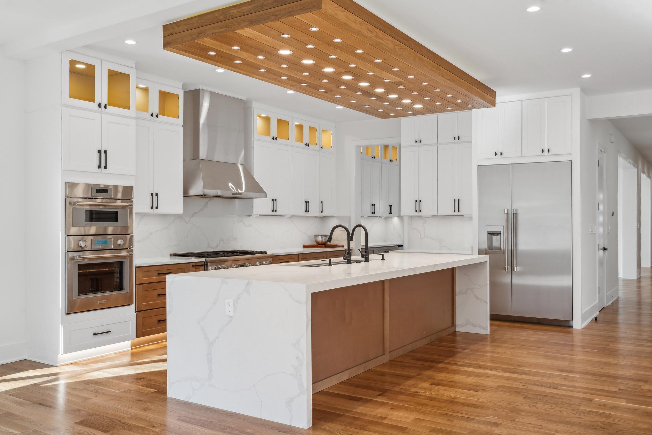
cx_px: 326
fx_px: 552
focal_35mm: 30
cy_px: 218
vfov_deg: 43.0
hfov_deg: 61.1
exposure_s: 1/30
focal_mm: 30.5
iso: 200
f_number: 8
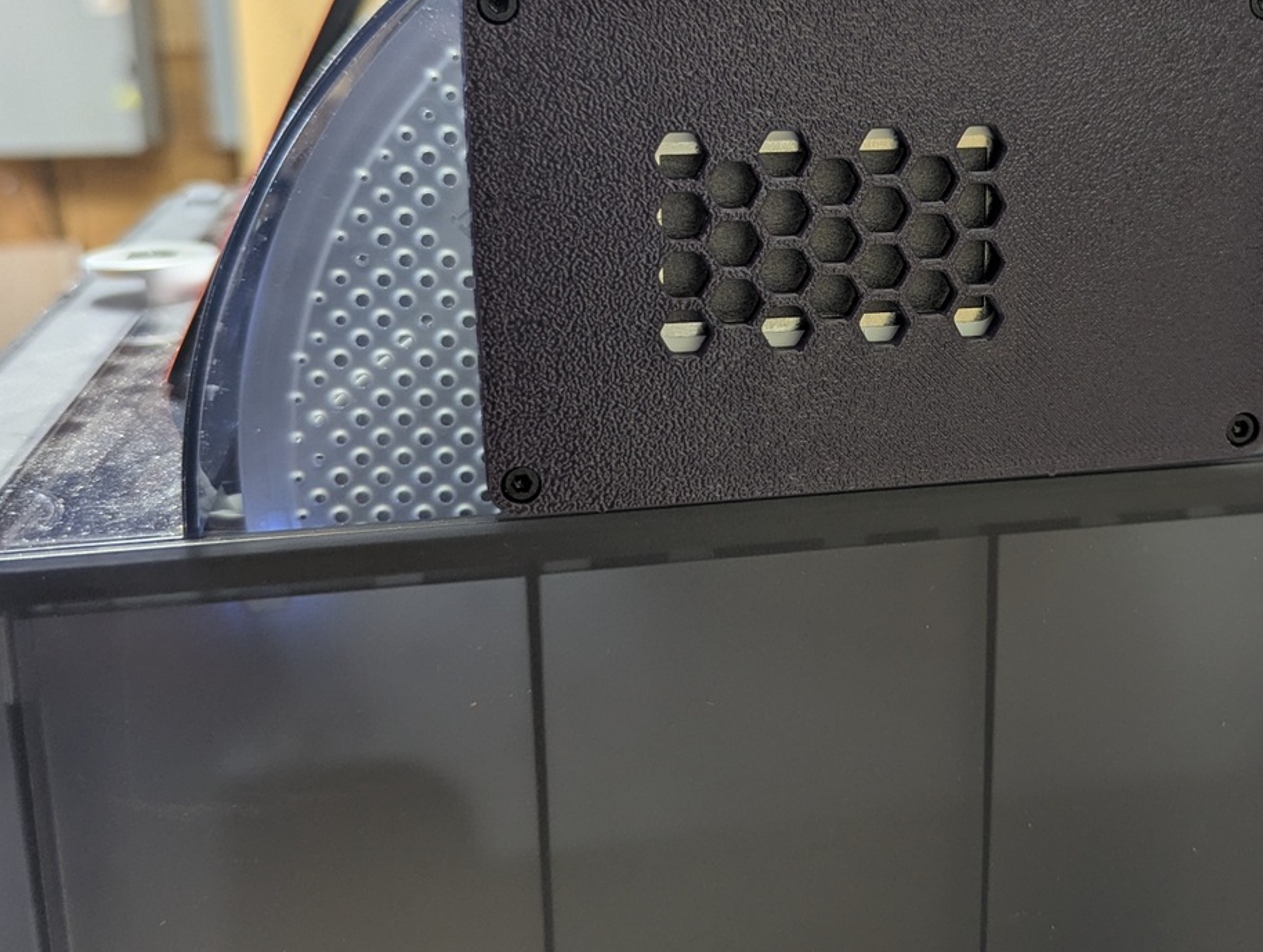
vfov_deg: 34.1
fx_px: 1535
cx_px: 889
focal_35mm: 42
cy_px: 312
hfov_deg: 43.8
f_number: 1.85
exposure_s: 1/24
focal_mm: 6.81
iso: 194
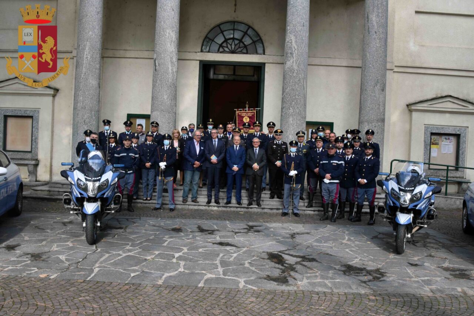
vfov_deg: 47.9
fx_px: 355
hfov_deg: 67.4
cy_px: 158
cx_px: 237
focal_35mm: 27
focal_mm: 18
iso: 800
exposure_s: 1/500
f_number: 8
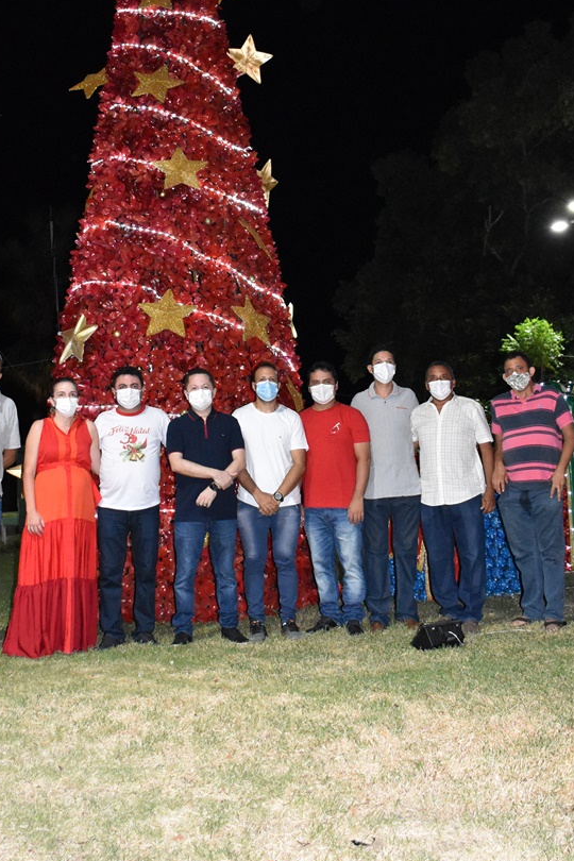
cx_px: 257
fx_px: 957
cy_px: 307
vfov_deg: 47.9
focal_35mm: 40
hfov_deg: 33.4
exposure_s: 1/125
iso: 5000
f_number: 4
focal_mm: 18
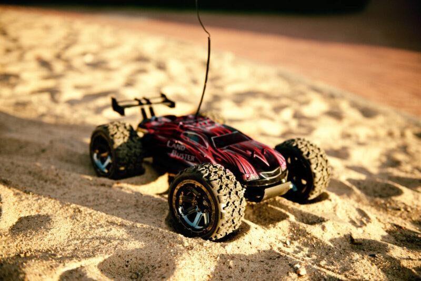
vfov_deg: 33.4
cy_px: 140
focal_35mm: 40
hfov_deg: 48.4
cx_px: 210
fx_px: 468
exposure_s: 1/1250
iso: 200
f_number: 2.8
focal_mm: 40
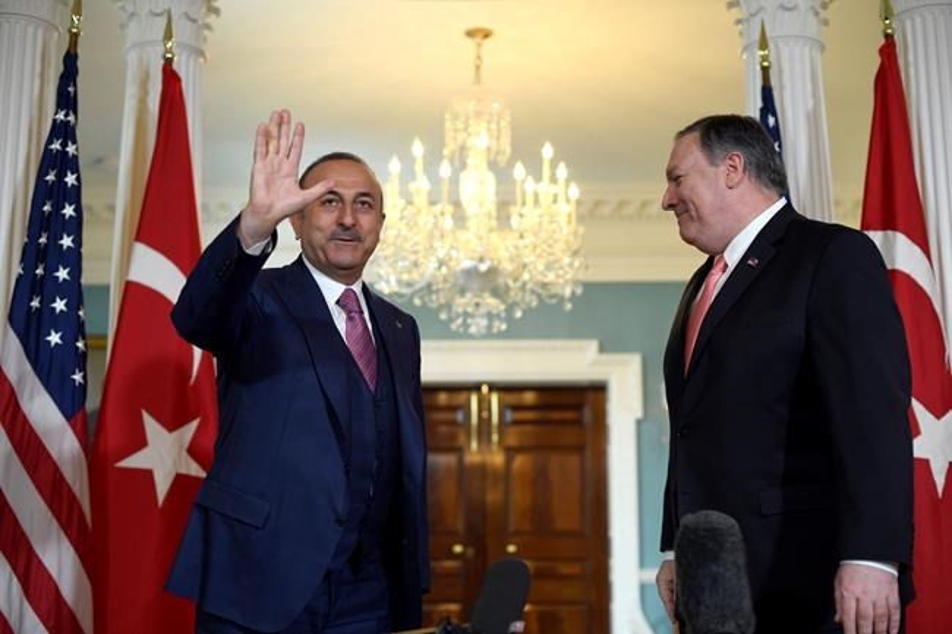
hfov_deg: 39.6
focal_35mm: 50
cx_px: 476
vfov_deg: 27.0
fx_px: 1322
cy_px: 317
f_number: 2.8
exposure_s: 1/400
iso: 1250
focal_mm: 50
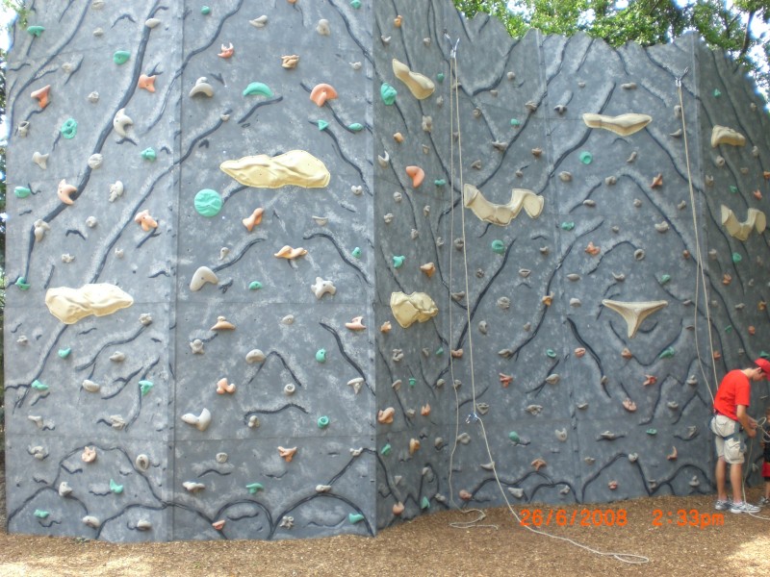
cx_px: 385
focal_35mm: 38
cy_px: 288
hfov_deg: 49.0
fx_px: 845
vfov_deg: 37.7
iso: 100
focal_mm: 6.3
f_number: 3.1
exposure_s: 1/250
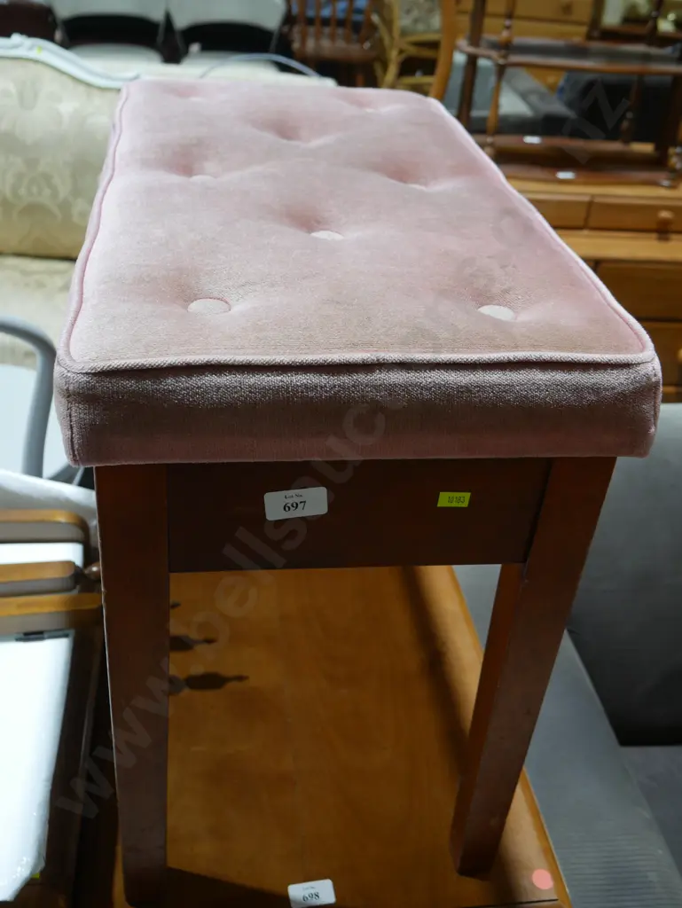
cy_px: 454
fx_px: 945
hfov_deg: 39.7
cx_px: 341
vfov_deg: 51.3
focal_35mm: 36
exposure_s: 1/60
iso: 320
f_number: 4
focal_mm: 18
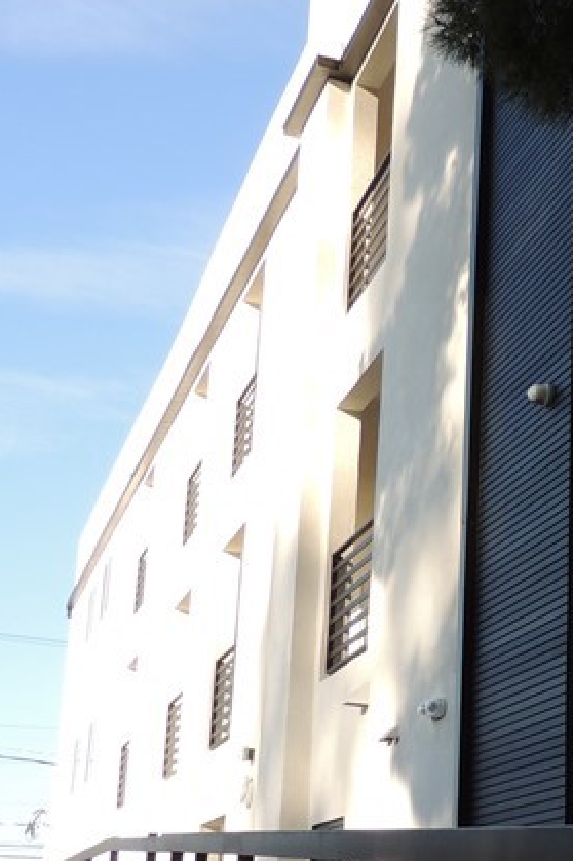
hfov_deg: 20.8
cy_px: 534
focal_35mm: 61
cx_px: 676
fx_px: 1457
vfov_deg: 32.8
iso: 100
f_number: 3
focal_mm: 4.3
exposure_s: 1/400
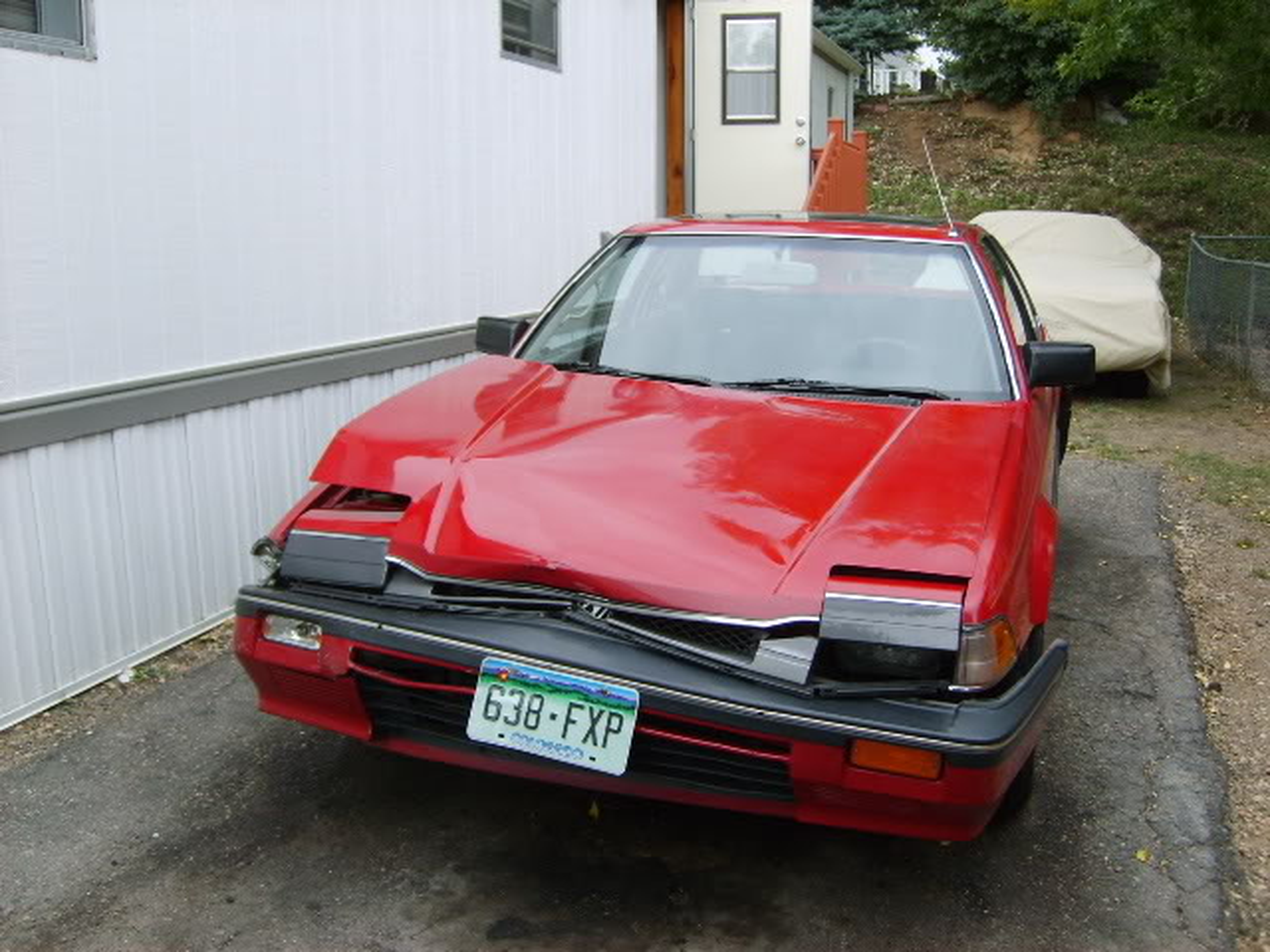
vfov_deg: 40.7
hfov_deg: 52.6
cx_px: 635
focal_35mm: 35
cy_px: 476
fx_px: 1284
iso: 50
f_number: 2.8
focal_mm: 5.8
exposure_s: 1/60
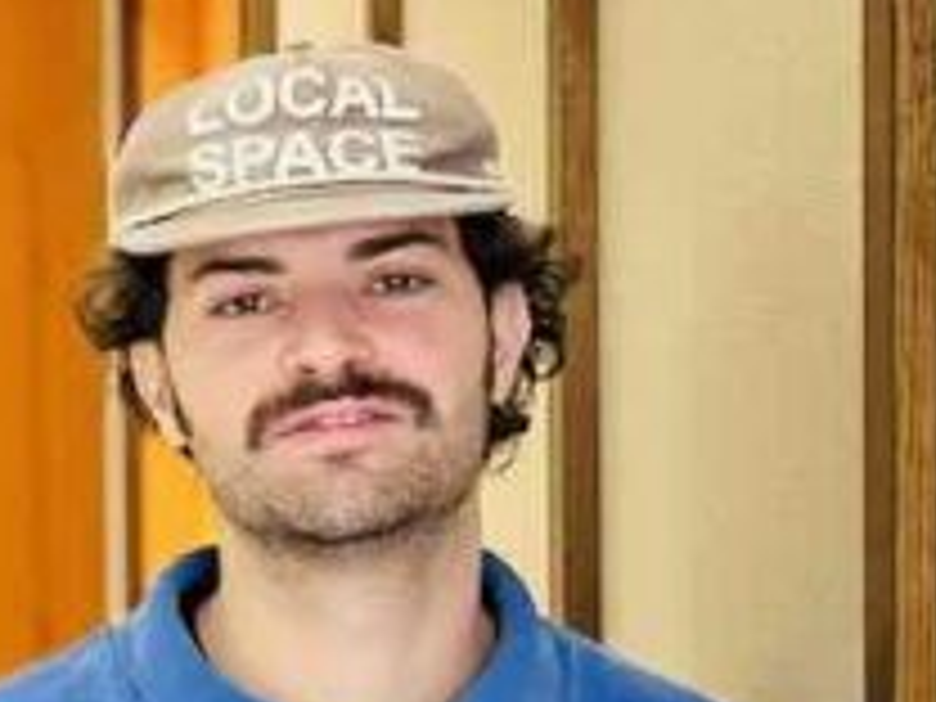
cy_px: 459
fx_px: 3191
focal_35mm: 118
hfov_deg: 15.3
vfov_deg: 12.5
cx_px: -490
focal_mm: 6.86
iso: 500
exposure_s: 1/50
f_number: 1.78
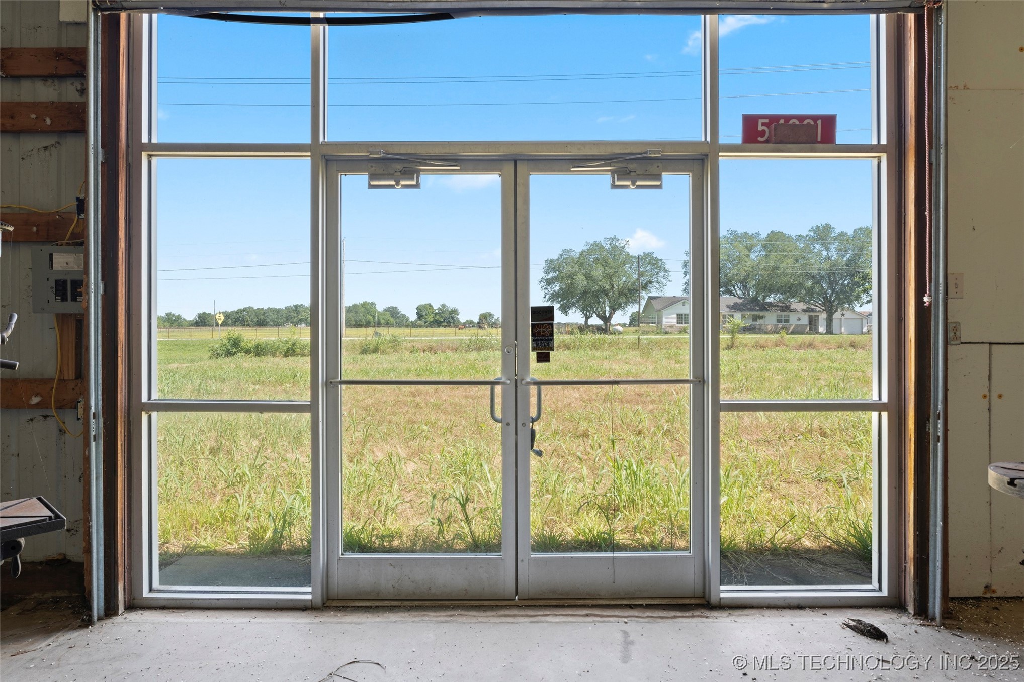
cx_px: 512
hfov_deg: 87.2
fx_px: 538
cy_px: 341
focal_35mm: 19
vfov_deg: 64.8
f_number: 9
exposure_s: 1/8
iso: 250
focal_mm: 18.9
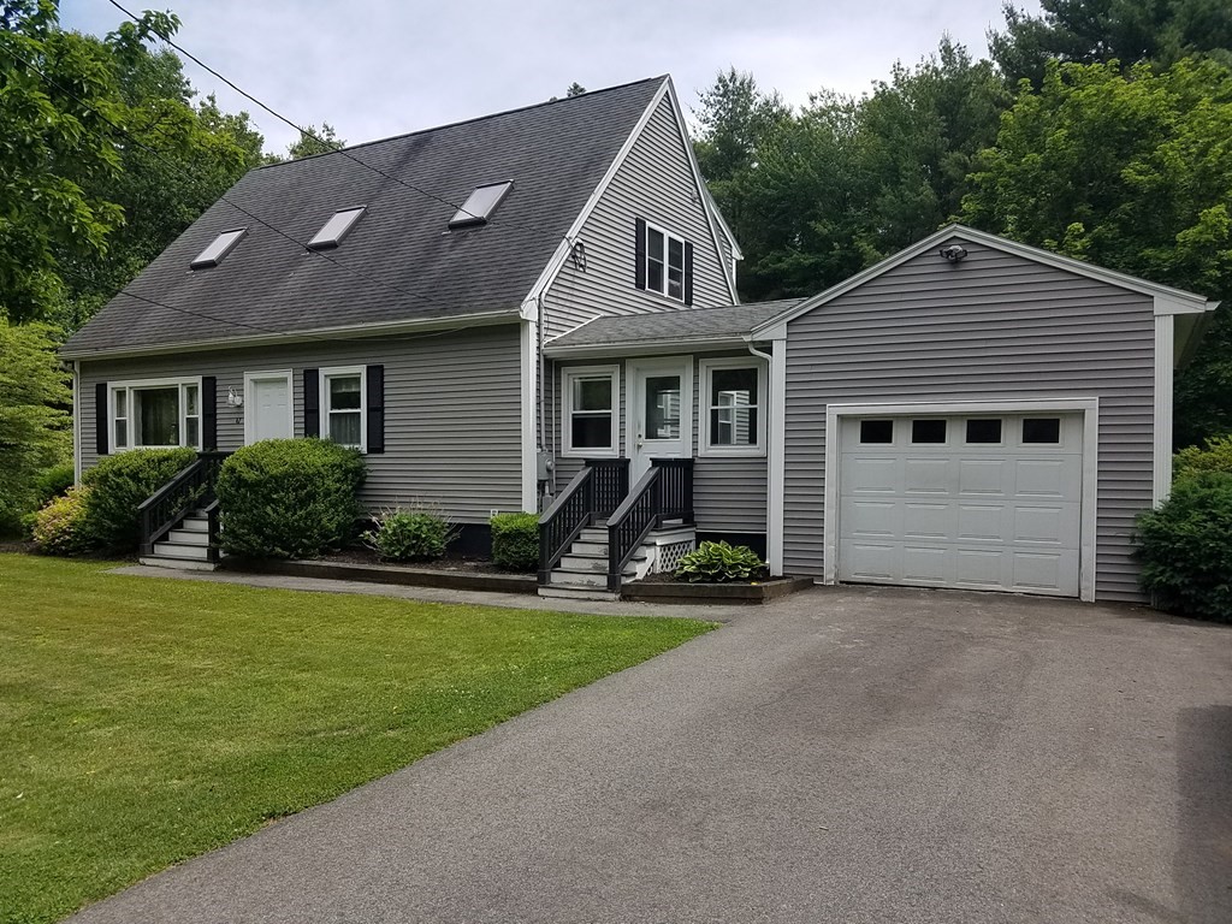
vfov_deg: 53.1
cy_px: 462
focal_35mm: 26
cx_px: 616
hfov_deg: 67.3
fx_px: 925
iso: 50
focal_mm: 4.2
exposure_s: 1/2280
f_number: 1.7
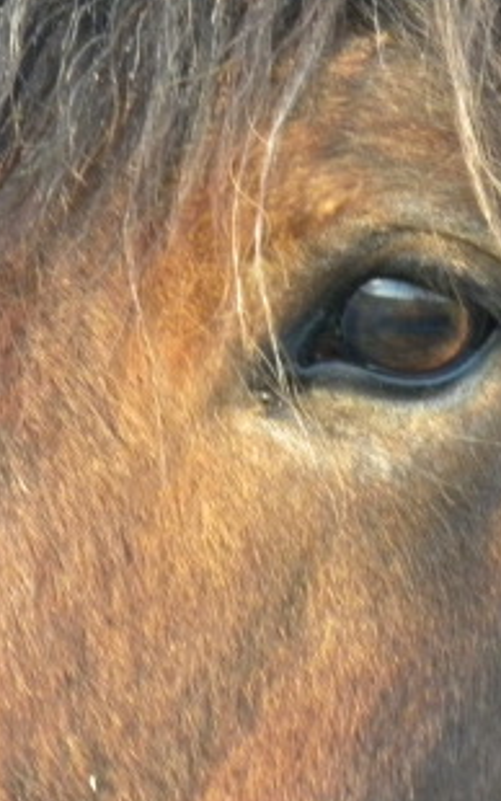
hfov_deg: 1.3
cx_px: 269
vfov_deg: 2.0
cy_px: 333
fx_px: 22961
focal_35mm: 1052
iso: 400
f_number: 5
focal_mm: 85.6
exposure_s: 1/80.5
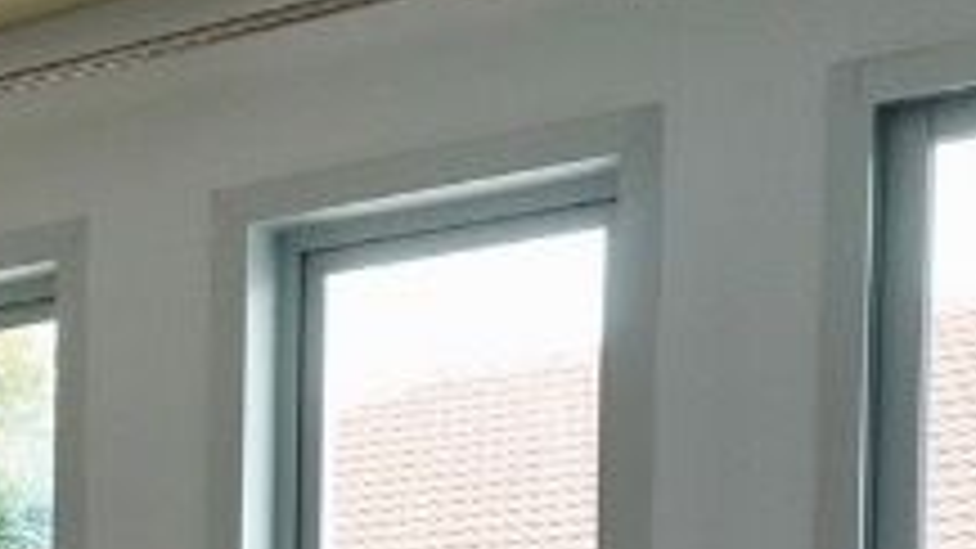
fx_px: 3002
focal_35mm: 116
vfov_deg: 9.7
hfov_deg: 16.6
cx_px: -553
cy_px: 1116
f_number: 9
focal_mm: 16
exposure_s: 1/60
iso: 500
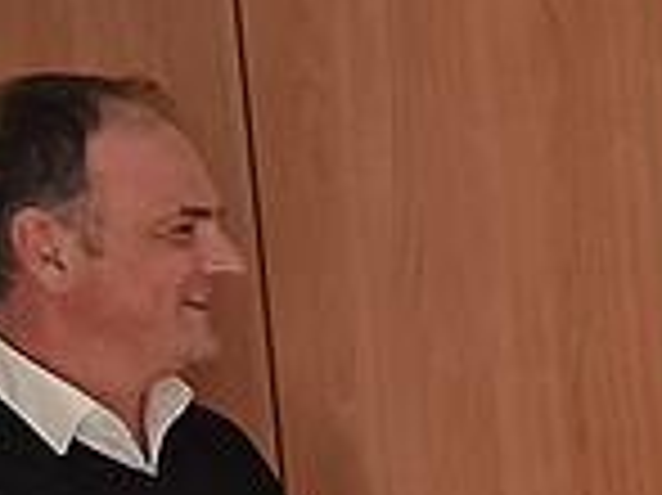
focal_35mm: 125
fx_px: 2389
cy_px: 796
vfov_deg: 11.3
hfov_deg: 12.8
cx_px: 1509
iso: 200
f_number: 1.8
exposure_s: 1/180
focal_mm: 6.4
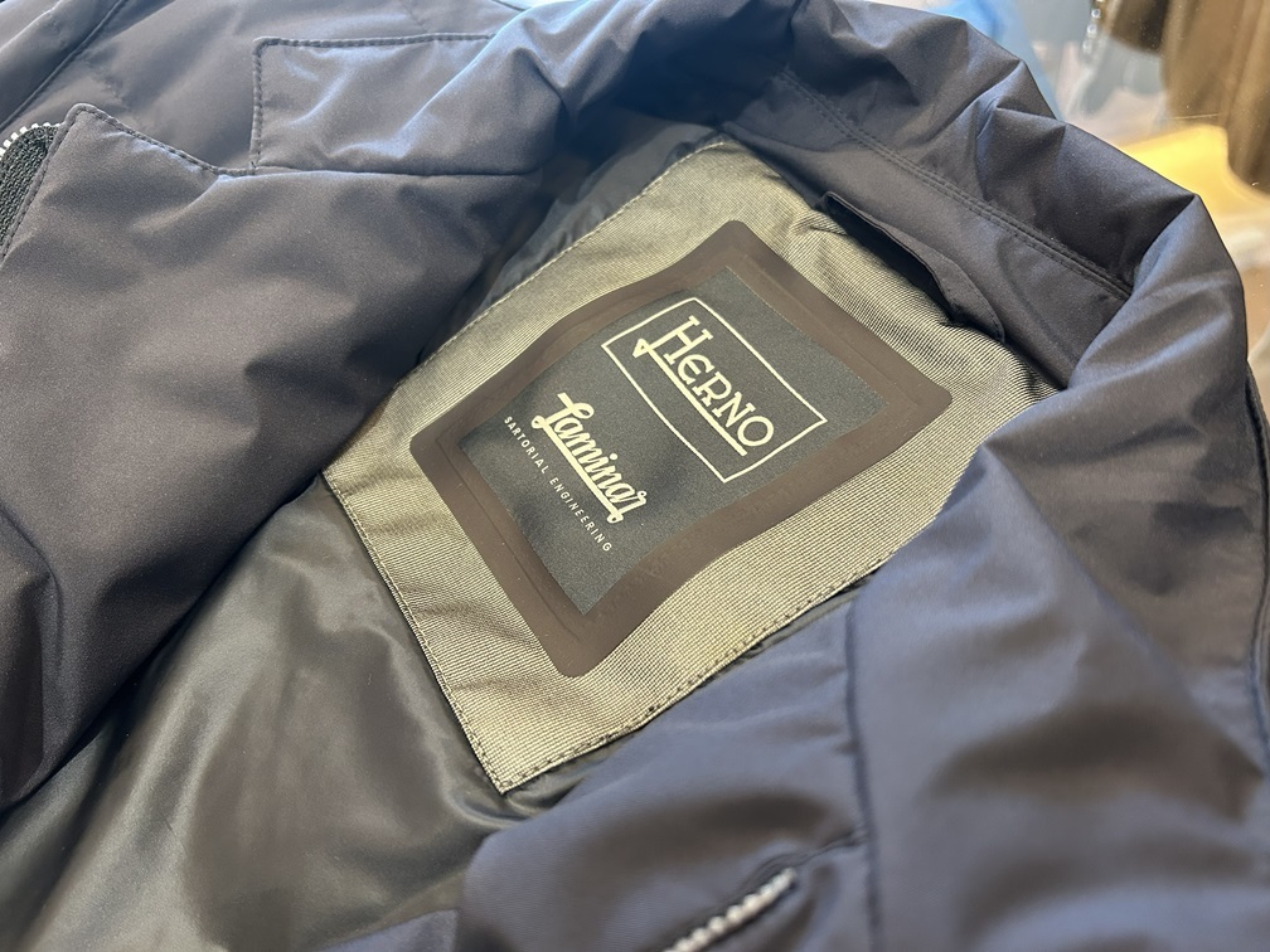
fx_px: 954
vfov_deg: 53.1
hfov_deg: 67.3
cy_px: 476
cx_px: 635
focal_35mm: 26
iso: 320
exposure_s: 1/60
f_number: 1.5
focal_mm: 5.7
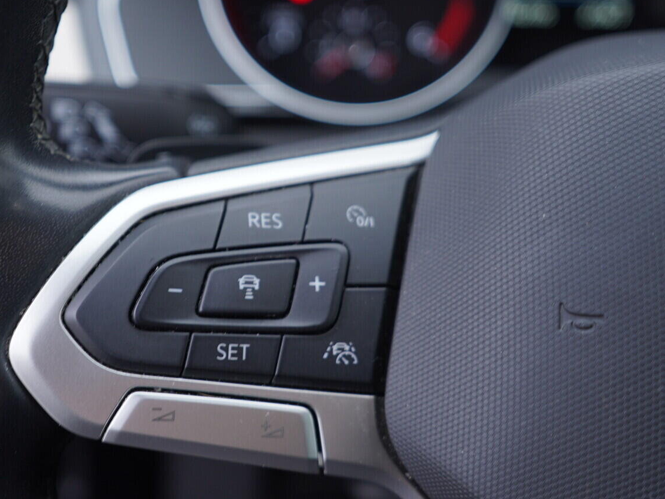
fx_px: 845
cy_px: 259
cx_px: 251
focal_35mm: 44
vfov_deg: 32.9
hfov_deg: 42.6
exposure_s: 1/40
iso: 125
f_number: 2.8
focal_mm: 24
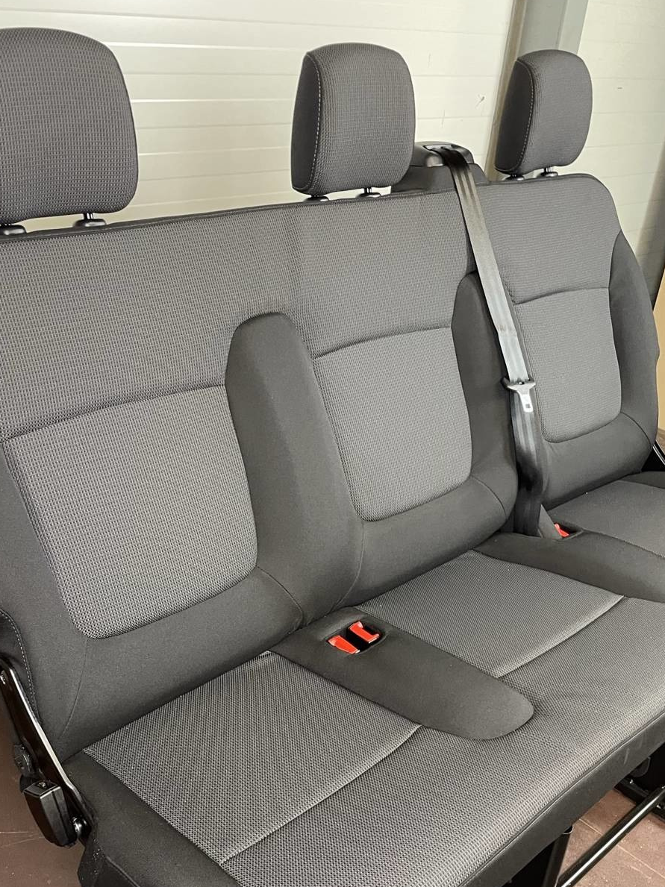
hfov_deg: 40.6
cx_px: 296
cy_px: 575
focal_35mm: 35
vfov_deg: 51.9
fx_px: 897
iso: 320
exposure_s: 1/50
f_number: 1.6
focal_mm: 4.2
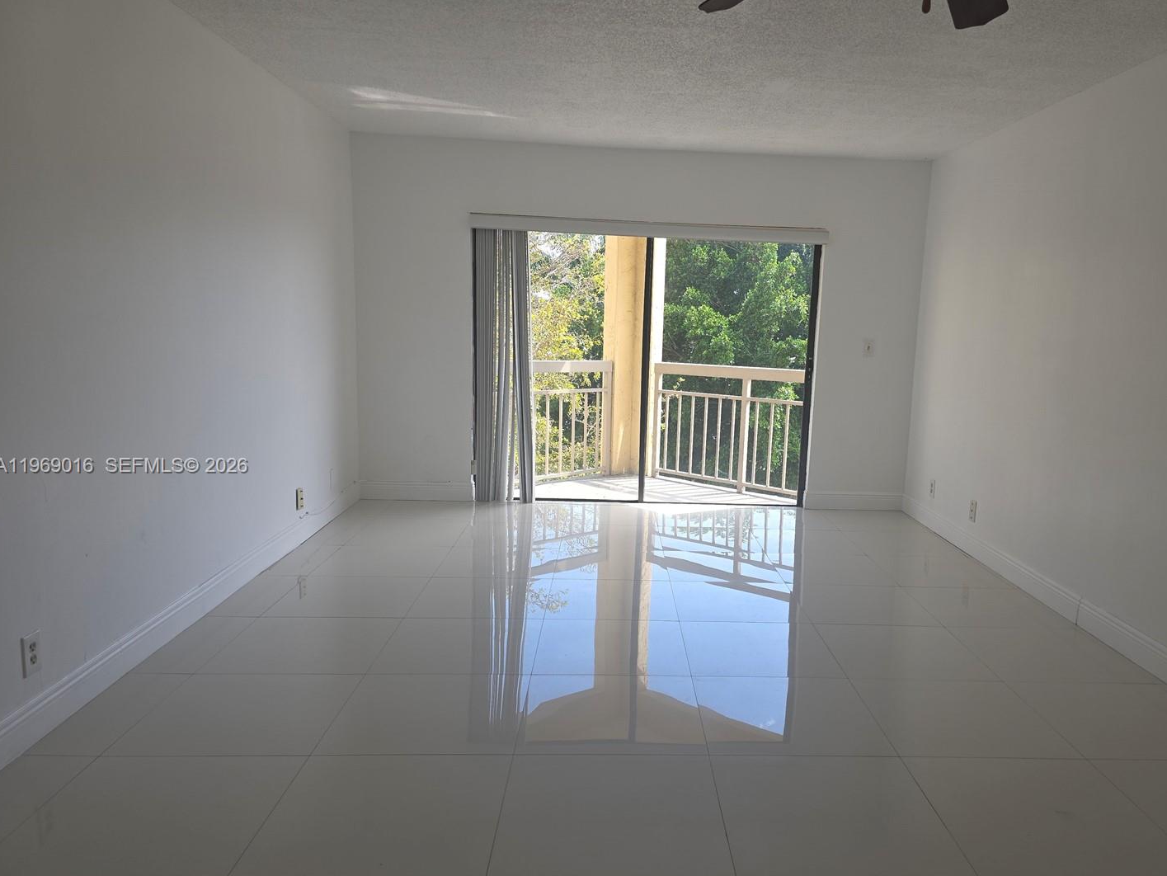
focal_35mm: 26
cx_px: 651
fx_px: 877
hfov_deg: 67.1
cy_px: 467
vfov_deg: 53.0
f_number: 1.7
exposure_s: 1/120
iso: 12
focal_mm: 6.3
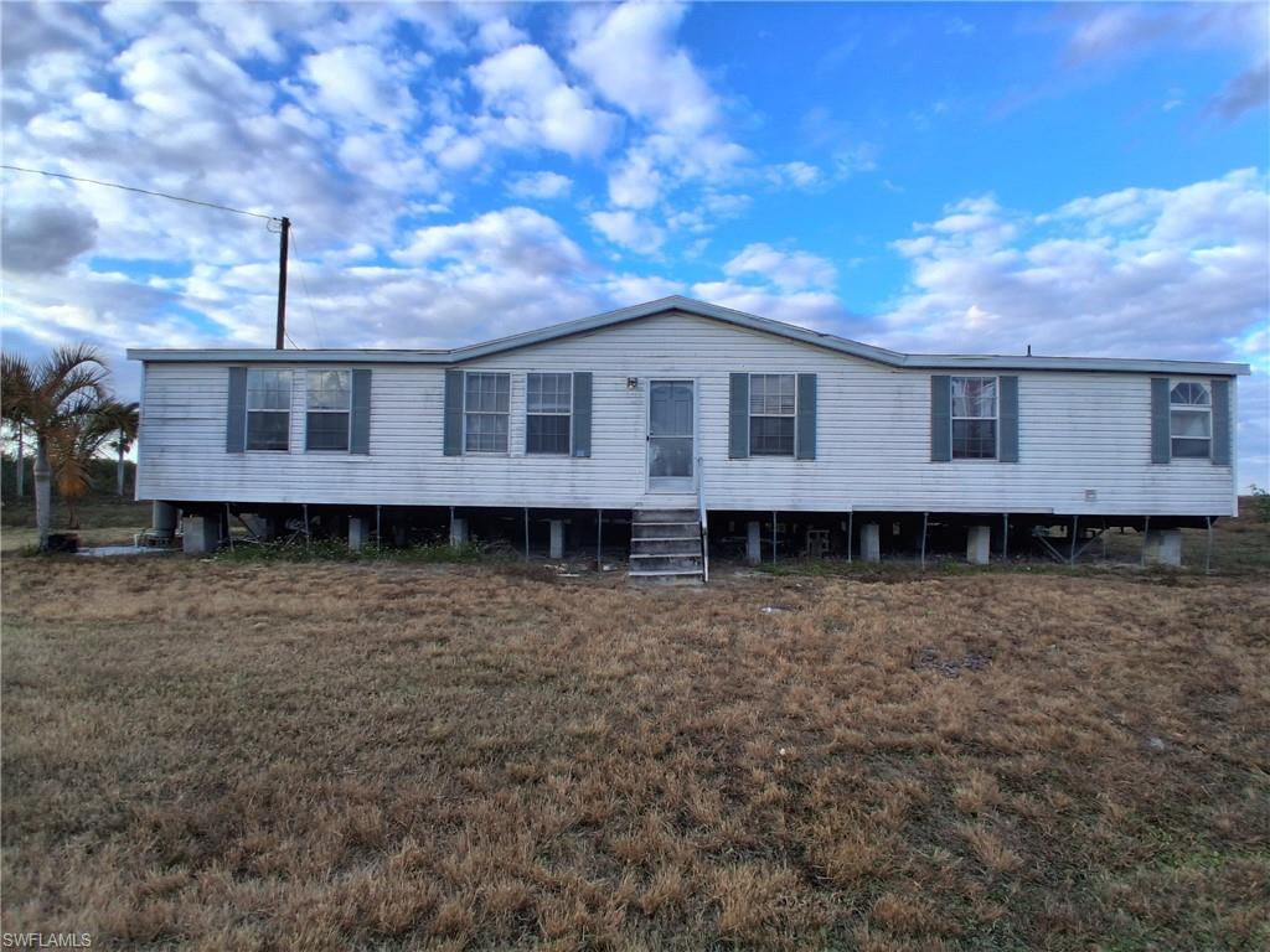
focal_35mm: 17
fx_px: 624
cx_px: 635
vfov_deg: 74.7
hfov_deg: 91.0
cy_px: 476
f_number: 2.2
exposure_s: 1/544
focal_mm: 1.4
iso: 50
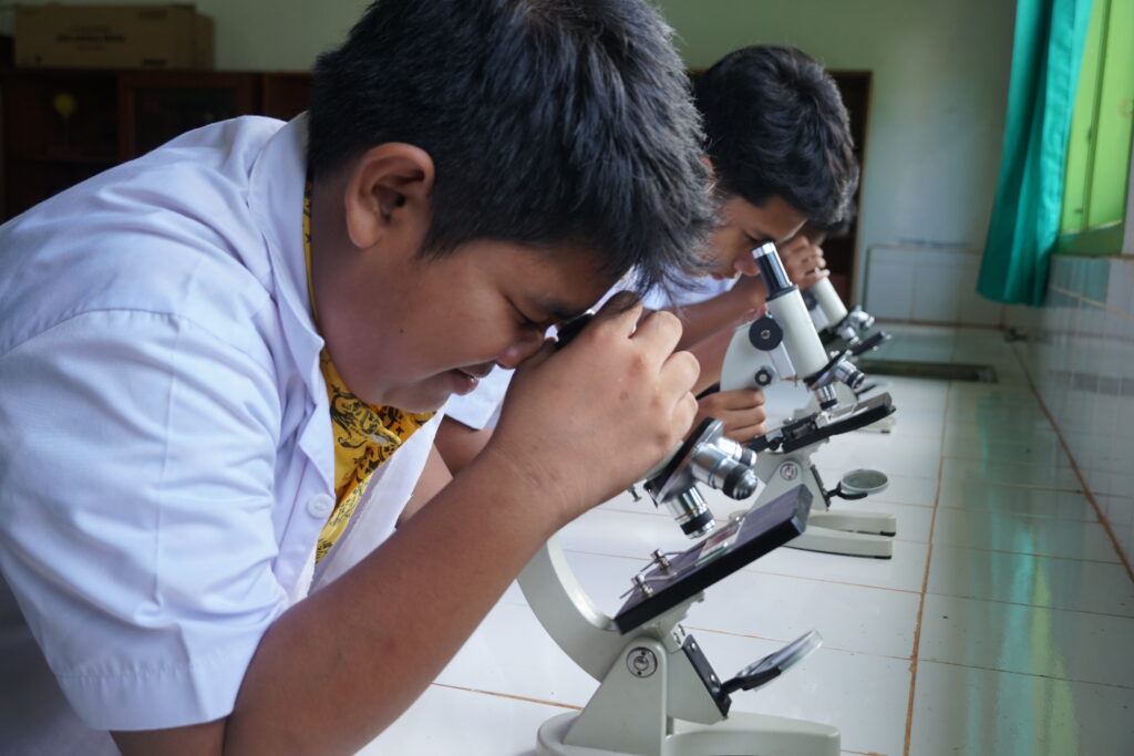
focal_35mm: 39
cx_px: 567
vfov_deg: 34.2
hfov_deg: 49.5
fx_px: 1229
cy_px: 378
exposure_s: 1/160
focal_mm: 26
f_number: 4
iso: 500
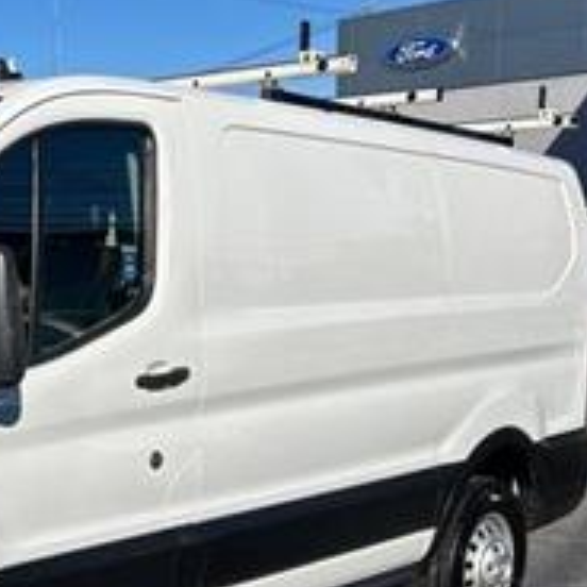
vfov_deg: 27.2
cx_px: -112
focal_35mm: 63
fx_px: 1209
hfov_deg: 24.8
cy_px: 373
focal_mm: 5.7
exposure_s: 1/5587
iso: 50
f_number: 1.5
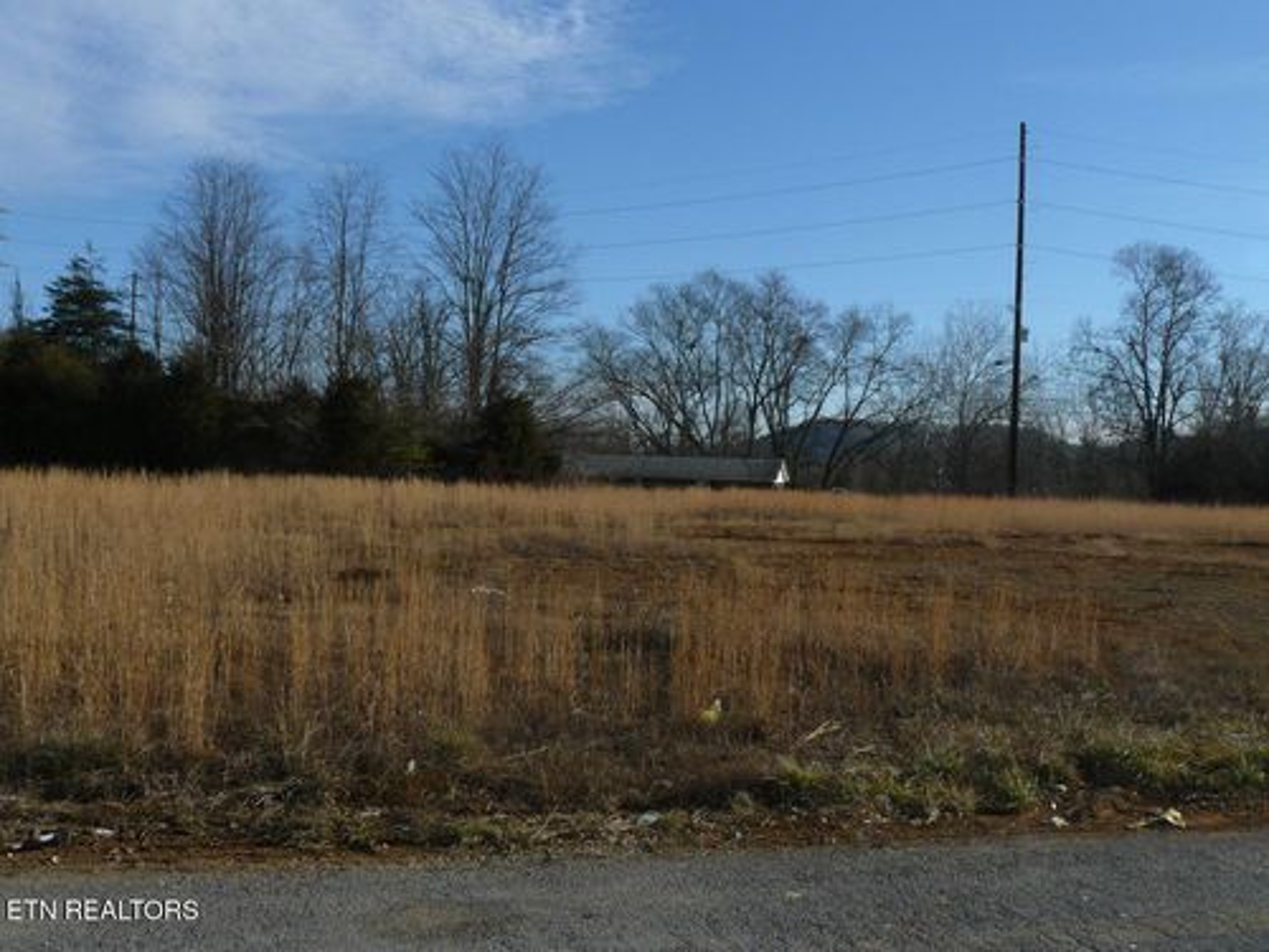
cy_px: 476
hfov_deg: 51.4
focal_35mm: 36
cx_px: 634
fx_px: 1320
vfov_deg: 39.7
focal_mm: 6
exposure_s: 1/500
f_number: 6.3
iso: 100
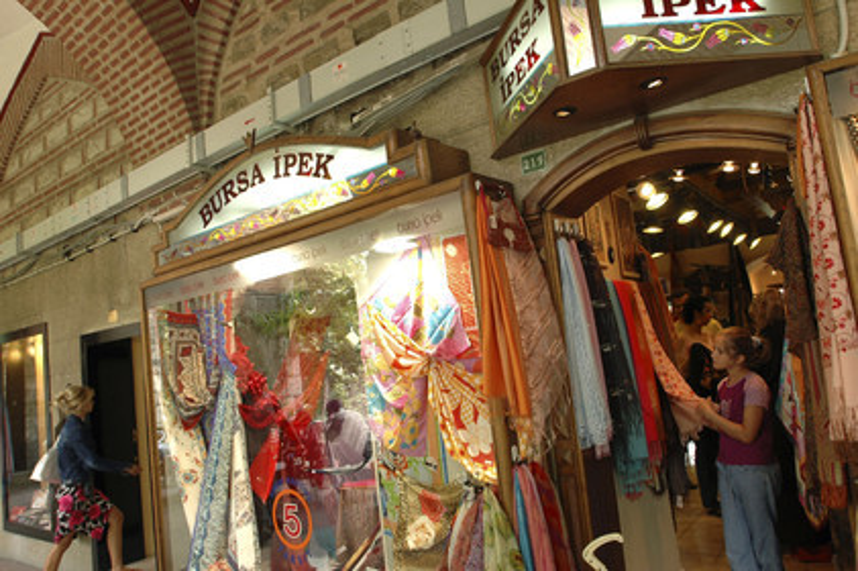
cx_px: 429
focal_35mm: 26
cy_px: 286
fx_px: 607
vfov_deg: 50.3
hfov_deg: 70.5
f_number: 4
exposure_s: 1/60
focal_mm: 17
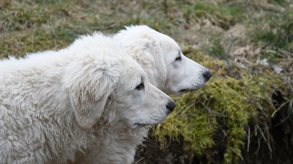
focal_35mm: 154
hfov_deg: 14.0
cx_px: 157
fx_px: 1196
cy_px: 72
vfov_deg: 7.9
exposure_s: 1/800
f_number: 4
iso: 900
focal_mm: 80
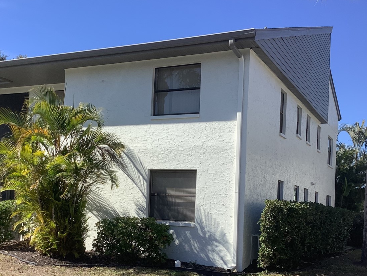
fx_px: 477
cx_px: 179
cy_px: 182
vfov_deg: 32.0
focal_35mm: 45
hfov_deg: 42.1
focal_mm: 3.3
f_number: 2.4
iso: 25
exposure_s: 1/1131
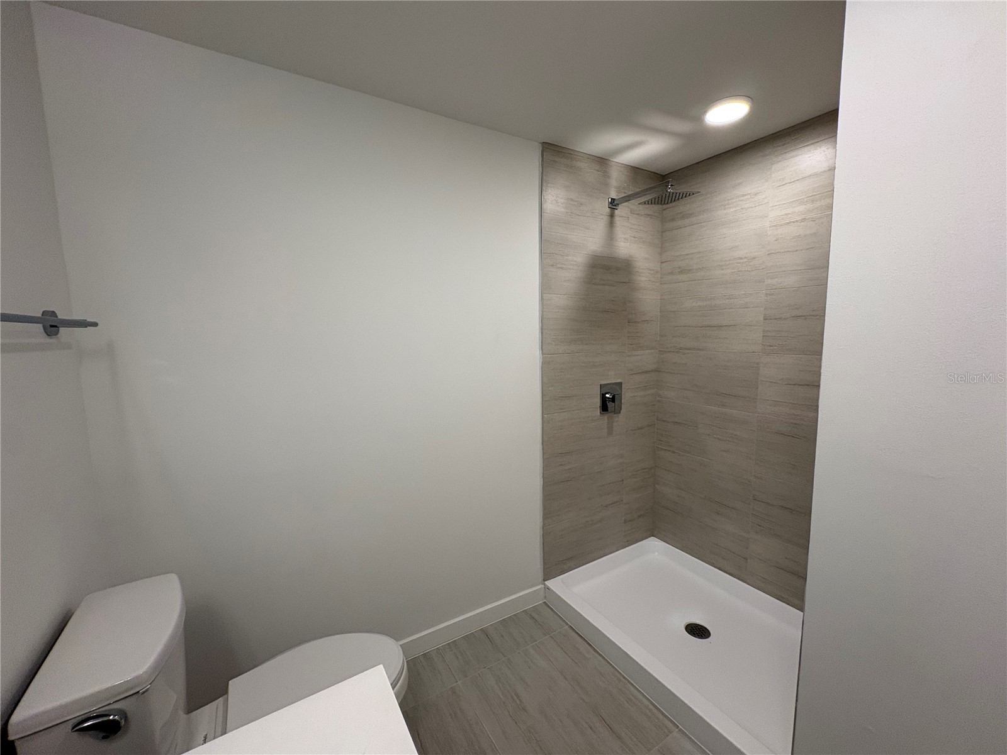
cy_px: 378
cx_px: 504
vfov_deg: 85.7
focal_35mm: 14
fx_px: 407
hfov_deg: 102.1
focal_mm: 2.22
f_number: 2.2
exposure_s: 1/120
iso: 200
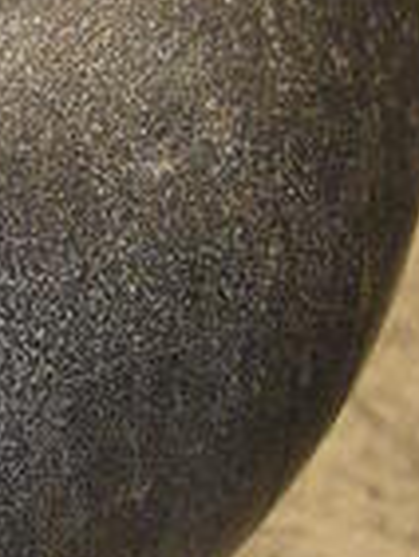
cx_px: -470
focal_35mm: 168
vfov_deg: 11.4
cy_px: -176
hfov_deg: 8.3
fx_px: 2707
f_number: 3.5
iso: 3200
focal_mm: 18
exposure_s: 1/30
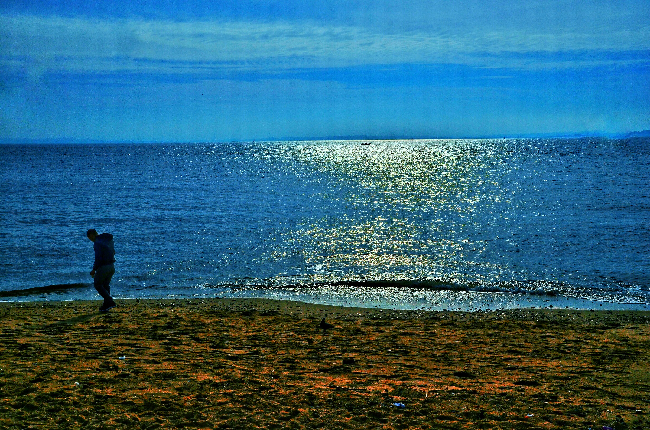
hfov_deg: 48.0
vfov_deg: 32.9
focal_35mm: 40
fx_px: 730
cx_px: 325
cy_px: 215
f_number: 14
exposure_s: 1/3200
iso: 400
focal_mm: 27
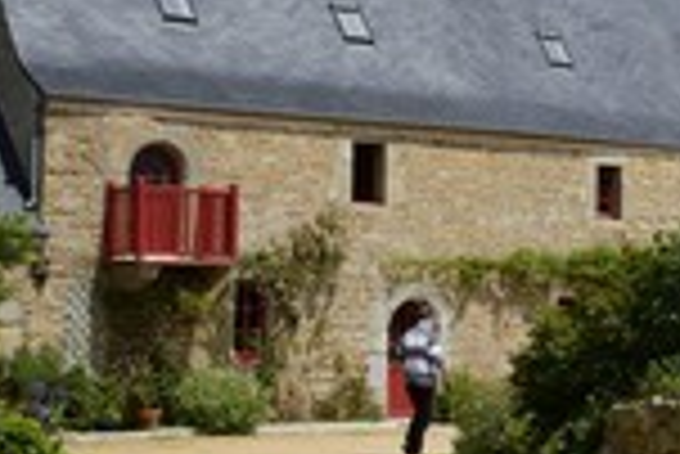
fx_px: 1626
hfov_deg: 21.5
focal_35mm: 86
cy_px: 175
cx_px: 869
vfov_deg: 15.9
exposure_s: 1/200
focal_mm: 31
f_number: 14
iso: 200
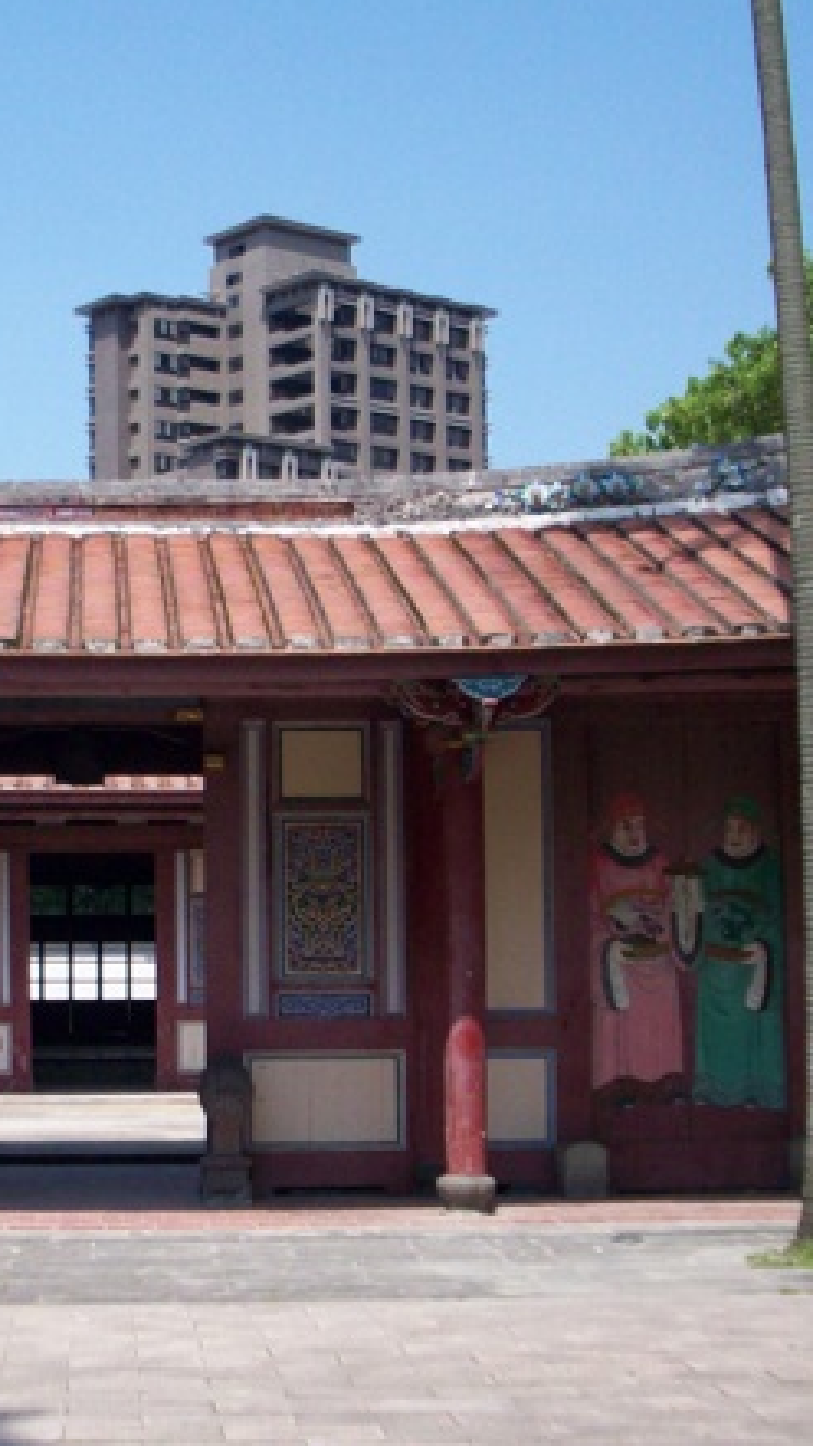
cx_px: 66
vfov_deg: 38.5
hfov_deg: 21.7
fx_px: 2070
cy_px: 723
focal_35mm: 54
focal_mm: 6.2
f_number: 5.6
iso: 80
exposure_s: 1/318
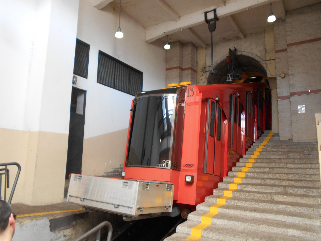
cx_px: 160
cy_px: 120
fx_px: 241
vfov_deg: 53.1
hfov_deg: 67.3
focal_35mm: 26
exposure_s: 1/30
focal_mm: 4.6
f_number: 3.2
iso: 180
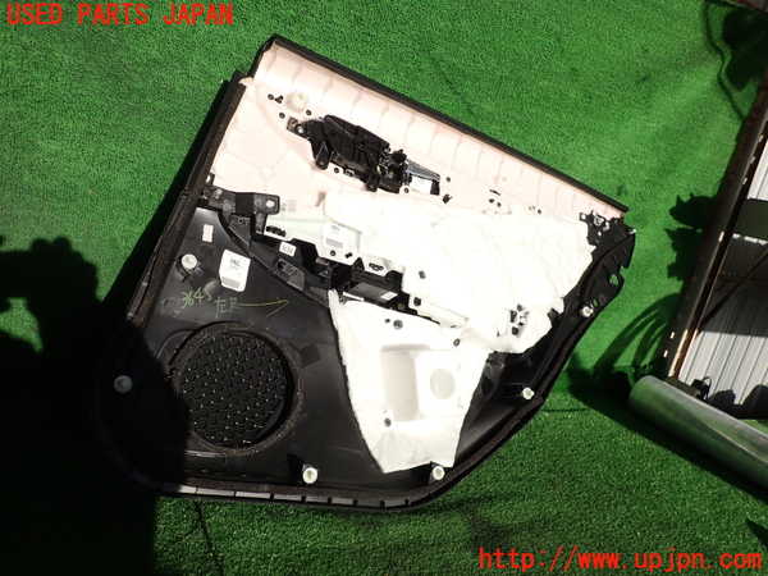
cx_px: 384
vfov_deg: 54.9
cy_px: 288
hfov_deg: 69.4
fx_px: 555
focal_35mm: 25
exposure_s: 1/200
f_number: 8
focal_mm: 4.5
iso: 100
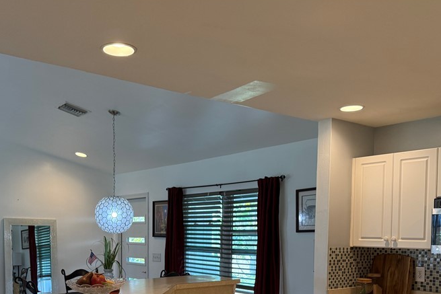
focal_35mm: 39
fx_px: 478
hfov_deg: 49.2
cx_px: 172
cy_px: 252
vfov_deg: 32.8
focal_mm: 6.76
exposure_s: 1/148
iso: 200
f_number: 1.78
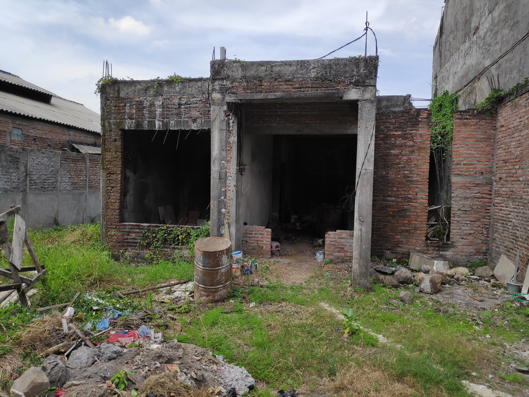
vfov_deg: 66.0
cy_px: 198
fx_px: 306
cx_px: 264
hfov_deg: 81.7
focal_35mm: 20
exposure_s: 1/1274
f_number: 1.9
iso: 100
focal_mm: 3.94
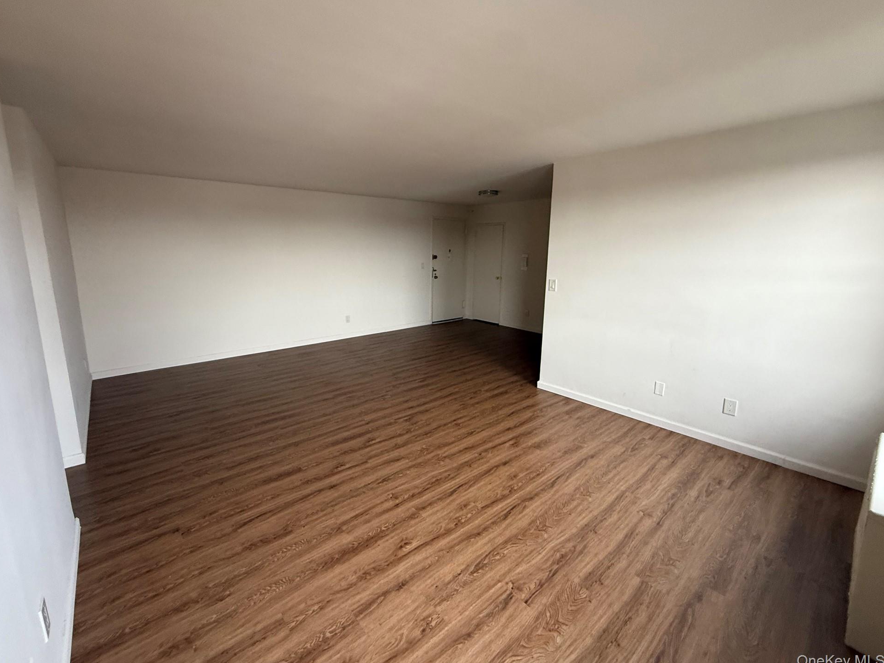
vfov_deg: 81.7
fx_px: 383
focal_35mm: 15
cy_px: 317
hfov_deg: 98.1
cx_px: 417
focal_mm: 2.22
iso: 320
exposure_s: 1/87
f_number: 2.2
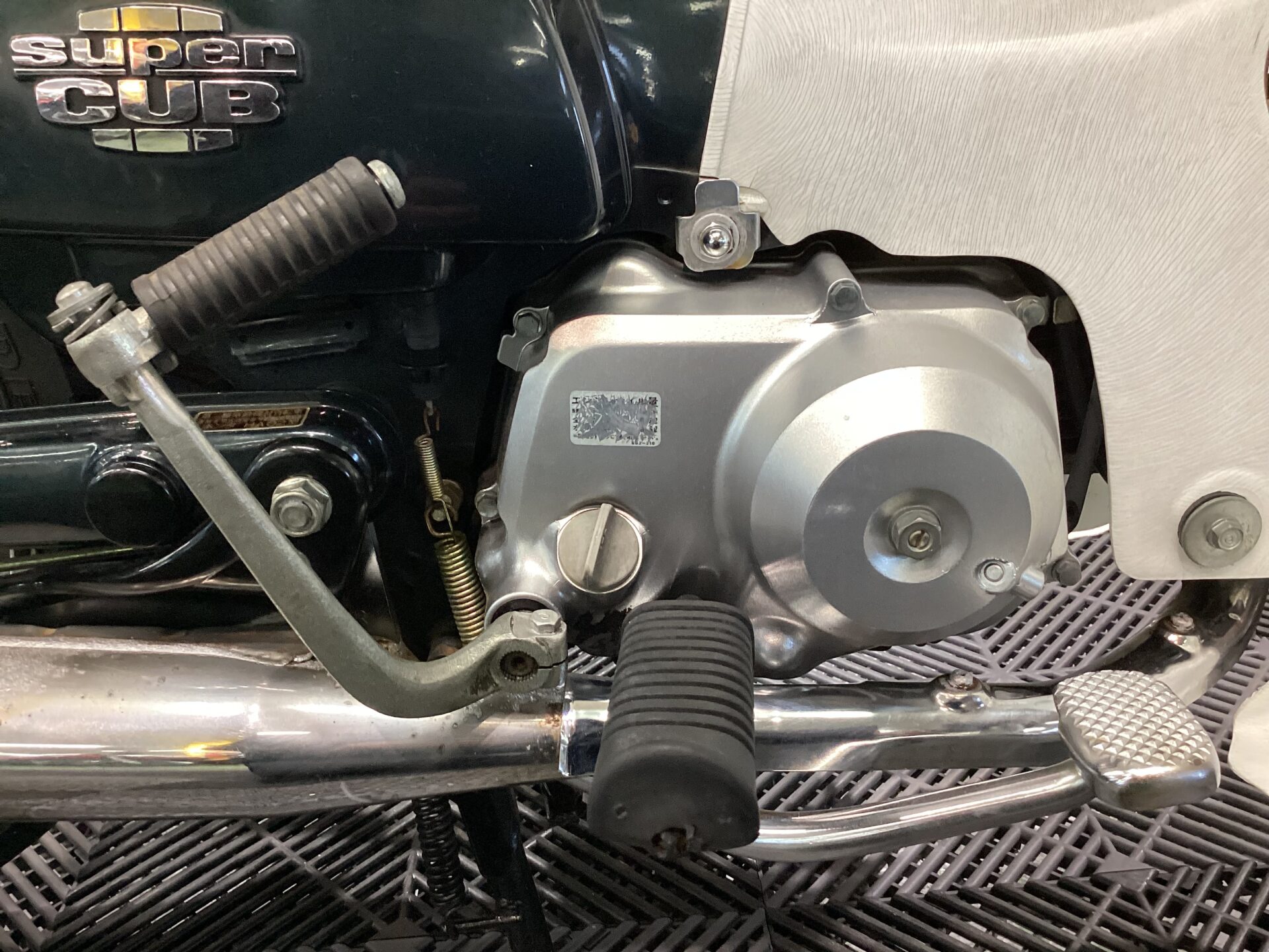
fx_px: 1136
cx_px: 634
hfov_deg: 58.4
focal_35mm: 31
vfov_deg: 45.4
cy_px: 476
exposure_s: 1/60
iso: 160
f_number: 2.4
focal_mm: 3.3
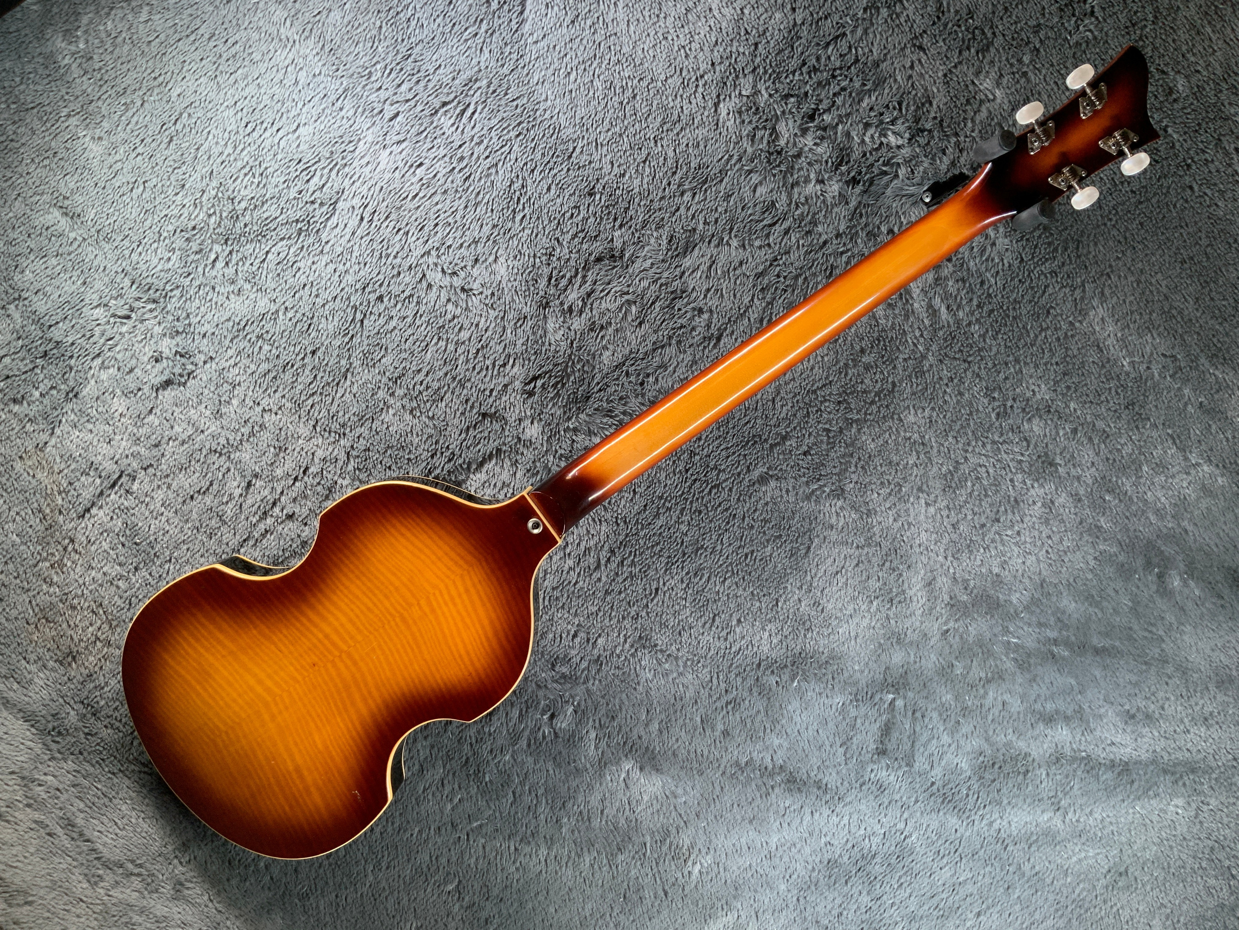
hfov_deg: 61.7
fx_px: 1038
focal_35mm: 29
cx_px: 620
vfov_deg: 48.2
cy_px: 465
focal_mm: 3
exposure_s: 1/60
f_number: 1.8
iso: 80
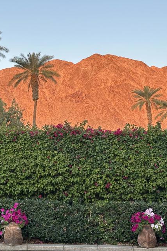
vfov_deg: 25.3
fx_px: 557
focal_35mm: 80
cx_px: 72
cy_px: 143
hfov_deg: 17.1
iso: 50
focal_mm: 6.86
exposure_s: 1/121
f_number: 1.78
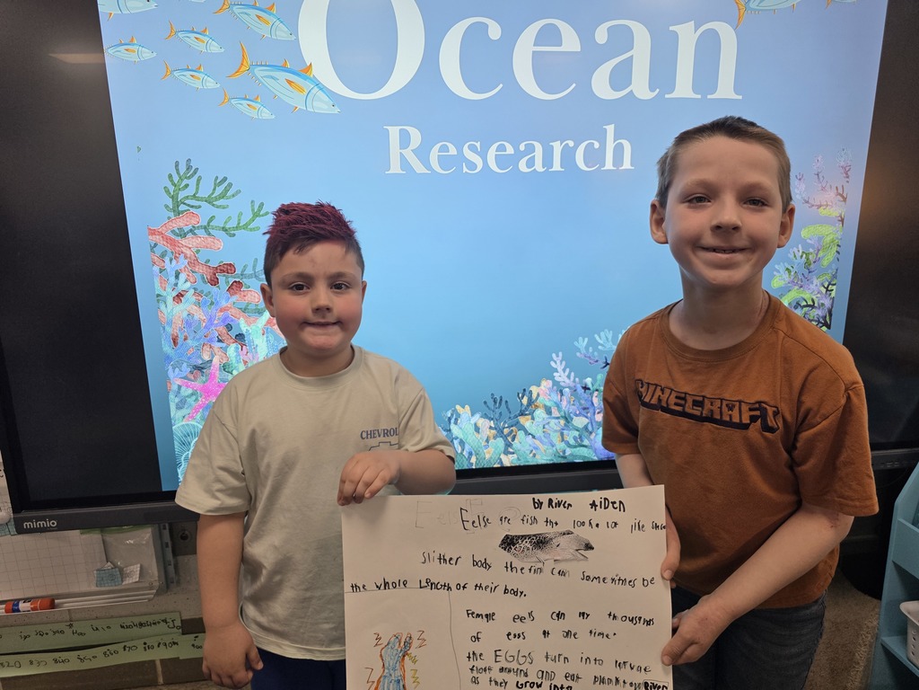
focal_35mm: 23
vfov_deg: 58.9
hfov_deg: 73.9
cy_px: 345
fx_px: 611
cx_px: 460
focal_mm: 6.3
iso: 100
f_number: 1.7
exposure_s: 1/120
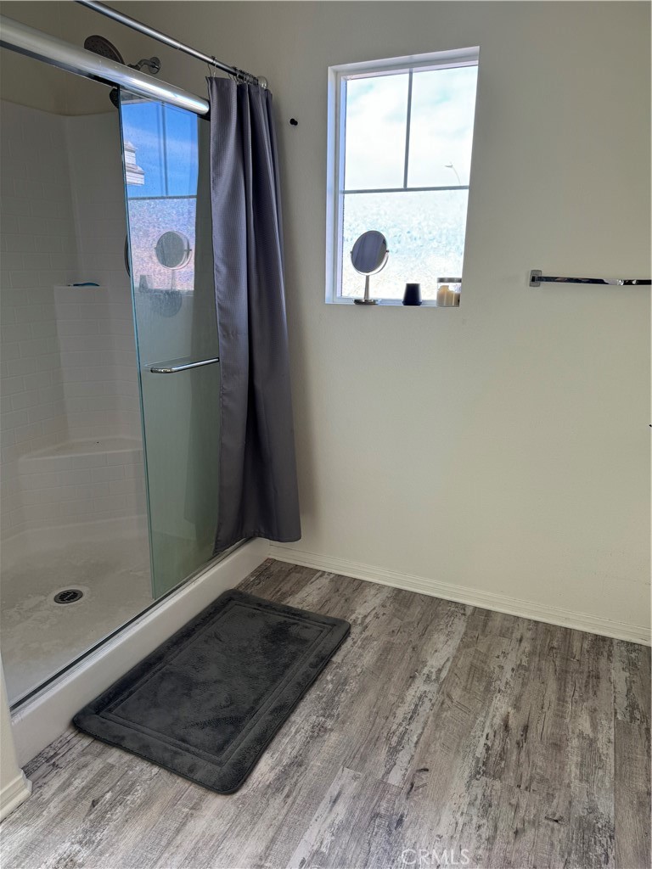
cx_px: 326
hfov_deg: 56.8
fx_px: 603
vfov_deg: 71.6
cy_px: 434
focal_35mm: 24
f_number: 1.78
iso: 80
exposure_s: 1/121
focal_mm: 6.86
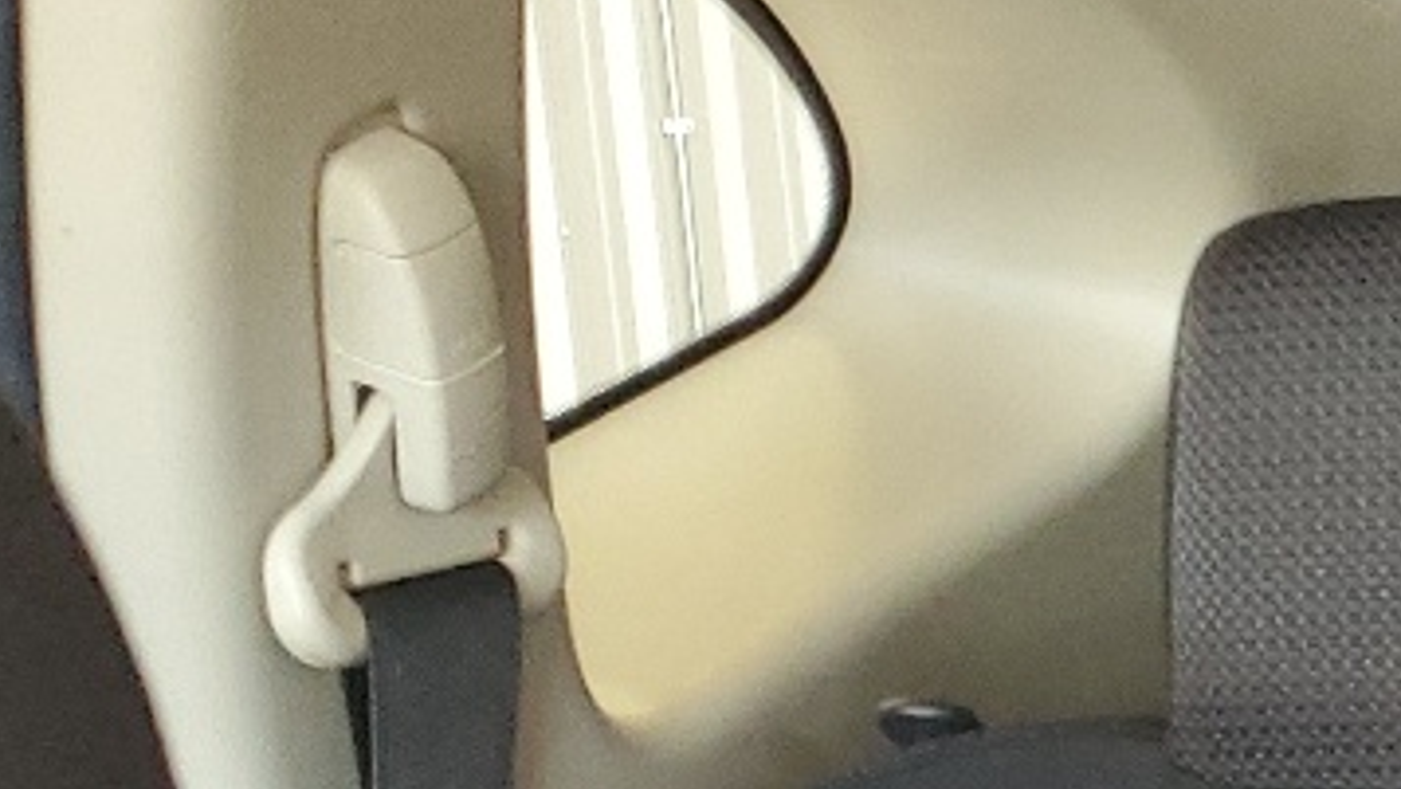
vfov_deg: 9.3
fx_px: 4719
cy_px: 1142
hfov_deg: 14.6
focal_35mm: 127
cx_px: 2606
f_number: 1.5
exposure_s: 1/60.2
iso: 177
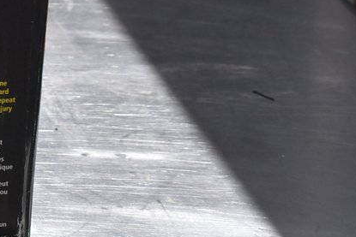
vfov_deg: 6.3
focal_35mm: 215
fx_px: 2127
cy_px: -148
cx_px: -311
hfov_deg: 9.1
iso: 100
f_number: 8
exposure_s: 1/320
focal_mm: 35
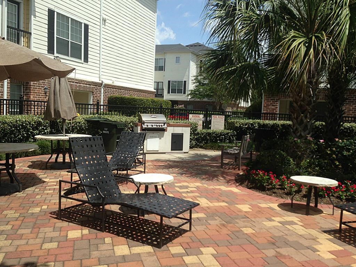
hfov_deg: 55.4
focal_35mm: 33
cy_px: 134
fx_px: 339
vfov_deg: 42.9
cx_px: 178
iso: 50
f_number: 2.4
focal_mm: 4.13
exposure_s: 1/1695
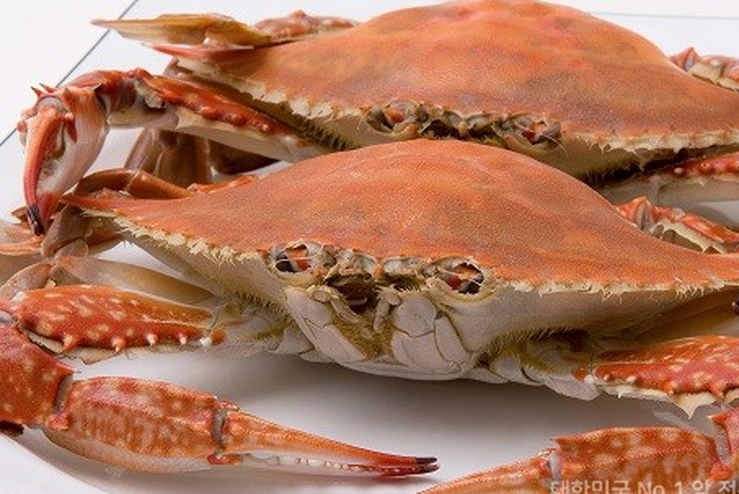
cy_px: 270
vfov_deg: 12.5
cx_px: 411
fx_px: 2260
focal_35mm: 110
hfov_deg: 18.6
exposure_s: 1/125
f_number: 16
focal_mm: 55
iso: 100
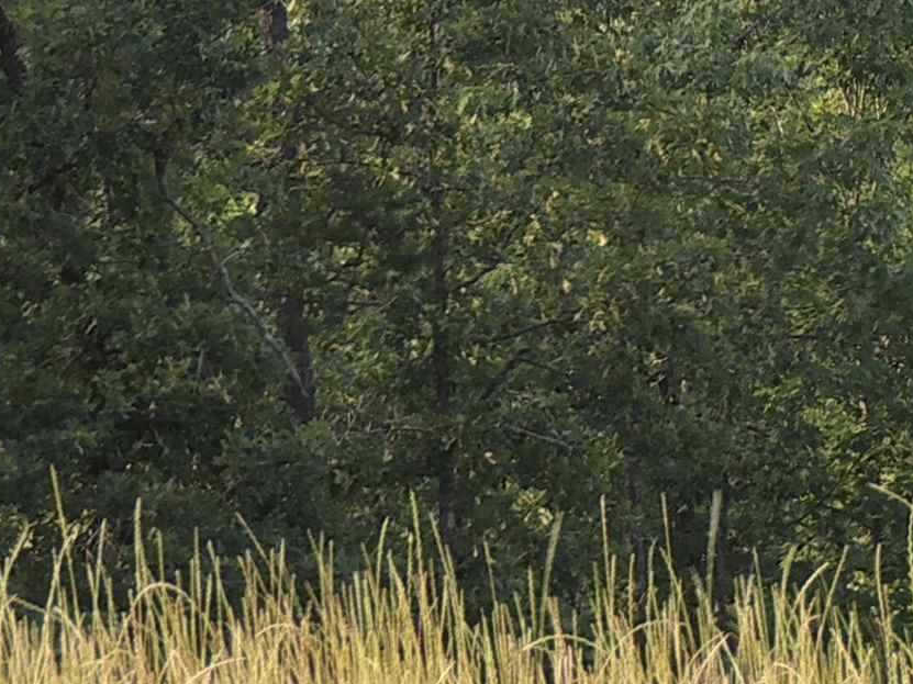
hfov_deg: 3.5
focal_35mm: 573
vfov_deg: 2.6
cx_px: 730
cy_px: -474
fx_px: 15111
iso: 110
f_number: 4.4
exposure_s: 1/125
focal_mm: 27.6
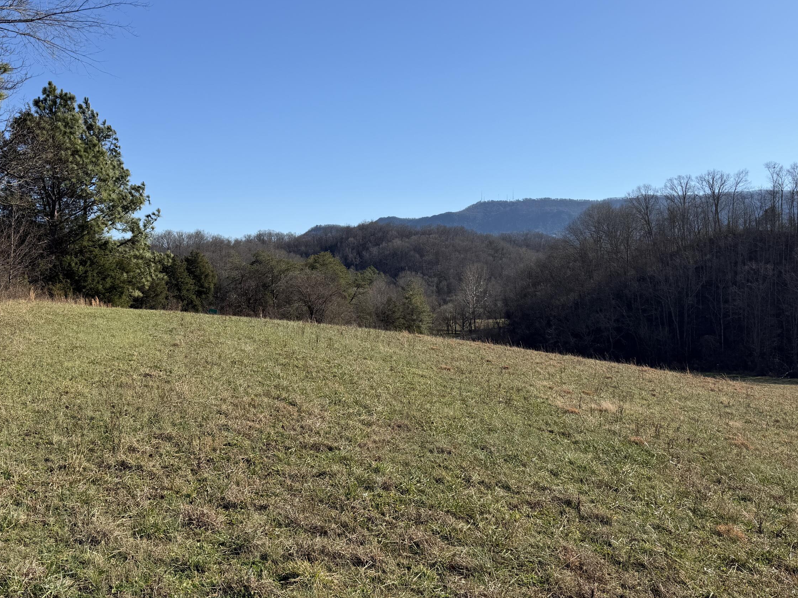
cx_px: 346
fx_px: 738
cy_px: 272
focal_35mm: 32
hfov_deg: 56.6
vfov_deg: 44.1
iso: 80
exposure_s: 1/4673
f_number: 1.78
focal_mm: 6.76
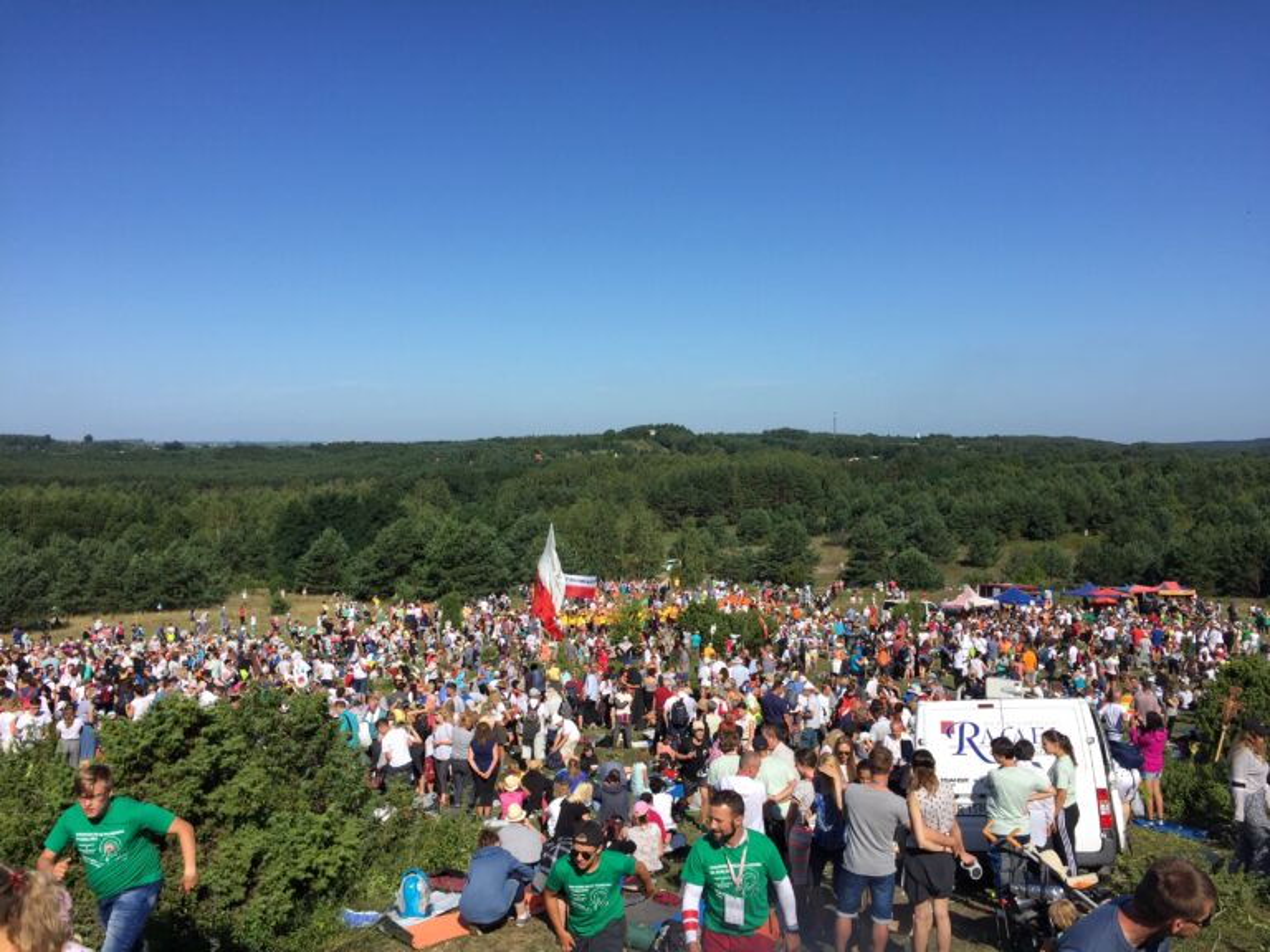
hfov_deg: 61.7
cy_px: 476
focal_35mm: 29
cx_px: 635
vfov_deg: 48.2
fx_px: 1064
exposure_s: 1/2326
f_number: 2.2
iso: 32
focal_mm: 4.15
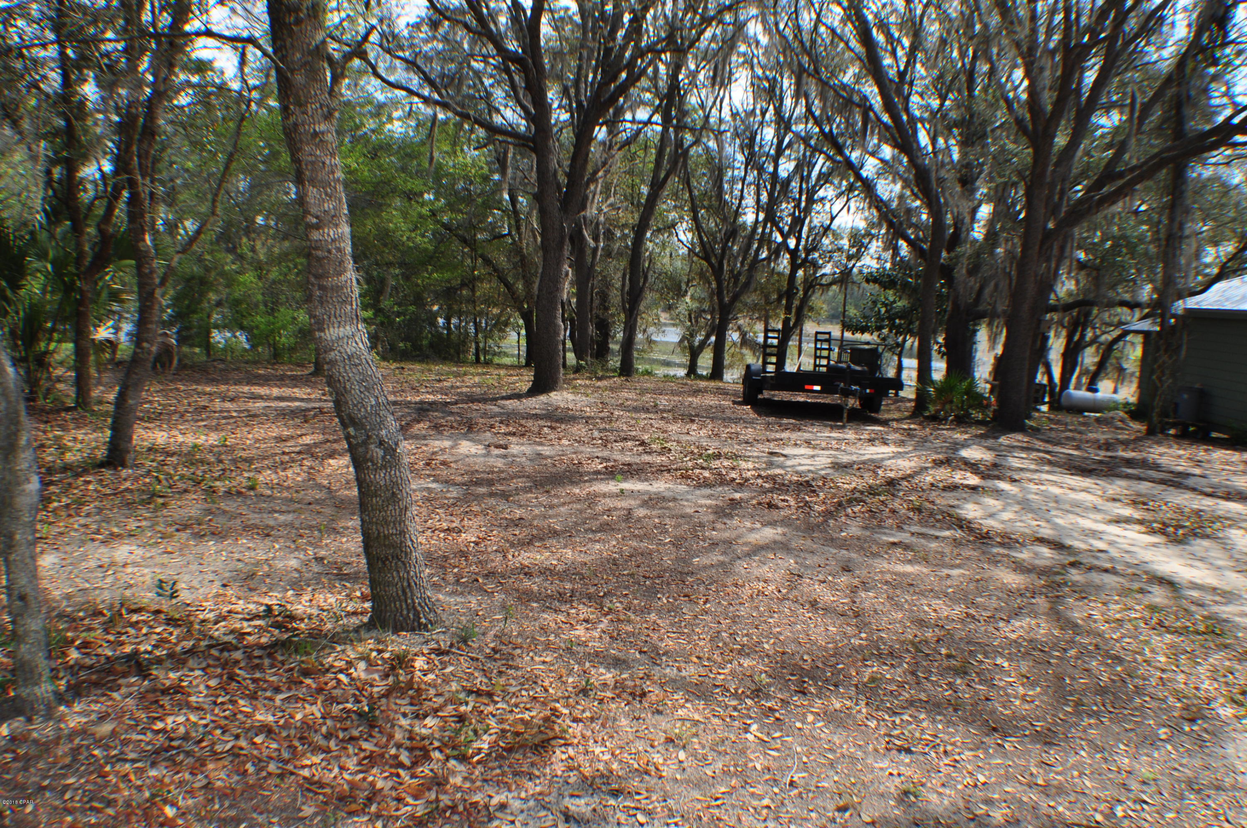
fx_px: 1142
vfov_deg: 39.9
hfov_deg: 57.3
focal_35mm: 33
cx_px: 624
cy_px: 414
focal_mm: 22
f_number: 11
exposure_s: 1/200
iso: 250
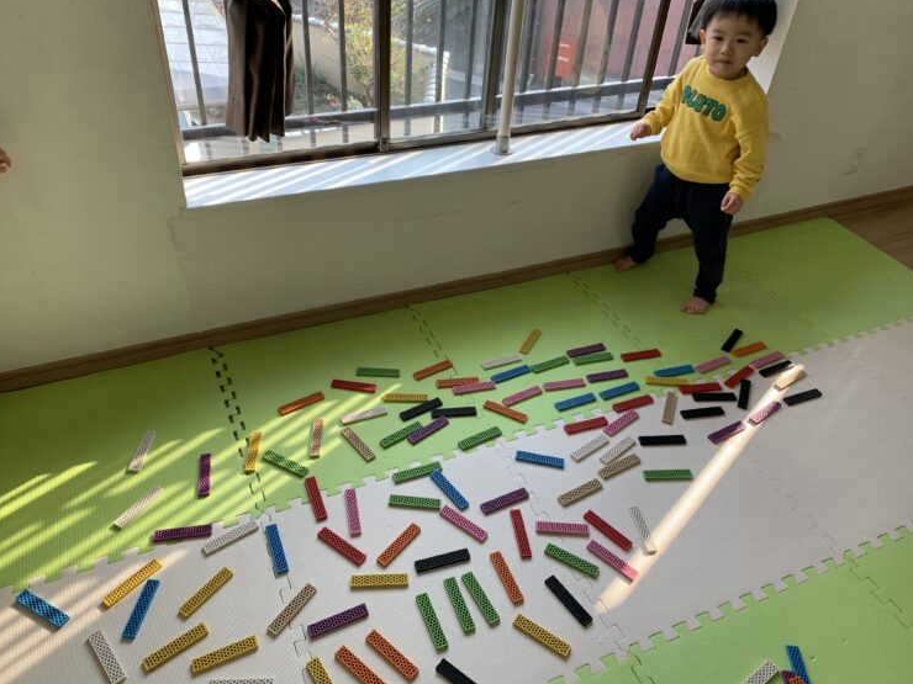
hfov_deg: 65.3
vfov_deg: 51.3
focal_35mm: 27
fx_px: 712
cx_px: 463
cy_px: 330
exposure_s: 1/122
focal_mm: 4.25
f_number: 1.8
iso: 25
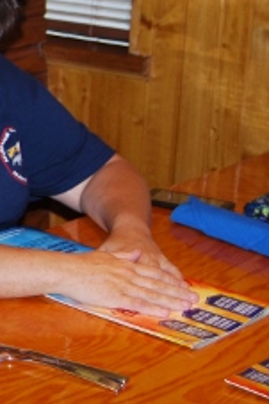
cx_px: -230
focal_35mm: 110
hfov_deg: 11.5
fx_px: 1235
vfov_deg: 18.5
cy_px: 94
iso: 200
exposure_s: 1/60
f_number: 4.2
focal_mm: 26
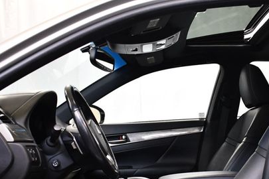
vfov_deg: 23.5
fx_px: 426
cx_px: 154
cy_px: 141
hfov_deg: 35.0
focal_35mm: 57
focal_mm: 18
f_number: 3.5
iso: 1800
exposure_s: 1/125
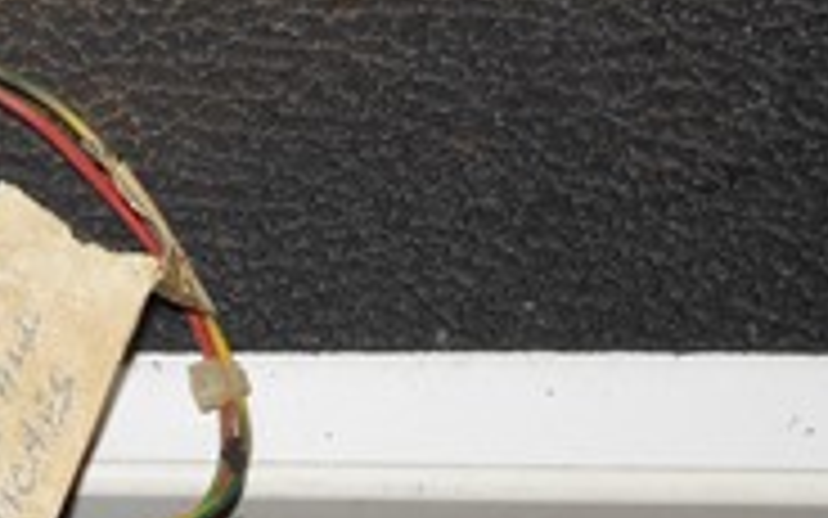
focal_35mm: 129
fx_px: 2911
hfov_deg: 15.9
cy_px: -144
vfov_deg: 10.0
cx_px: 22
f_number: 4
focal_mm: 8.9
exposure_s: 1/60
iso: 125
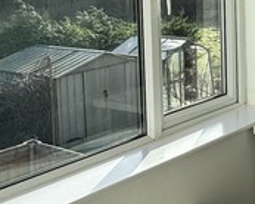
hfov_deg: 22.9
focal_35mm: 81
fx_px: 611
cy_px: 6
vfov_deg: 18.5
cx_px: 239
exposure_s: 1/533
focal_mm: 2.22
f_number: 2.2
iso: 40
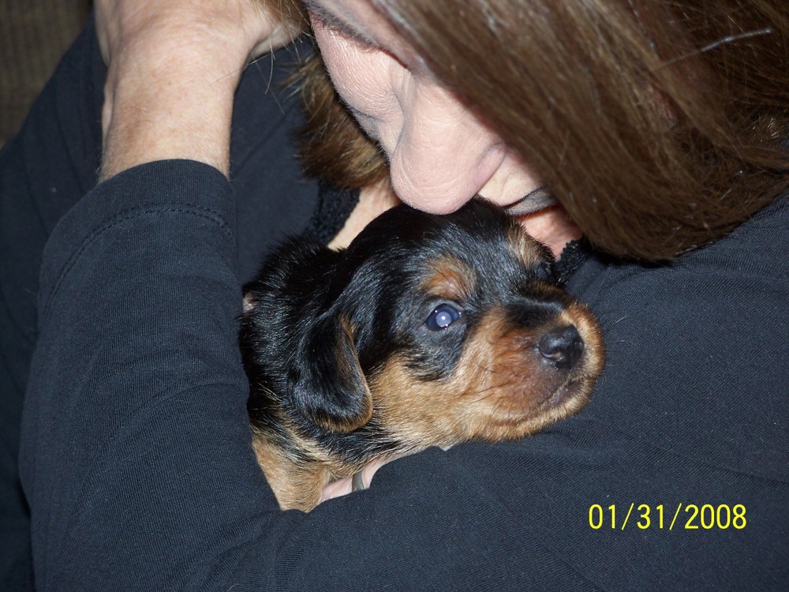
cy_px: 296
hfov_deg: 14.8
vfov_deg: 11.1
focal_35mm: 133
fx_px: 3031
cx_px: 394
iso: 80
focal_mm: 28
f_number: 4
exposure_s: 1/160
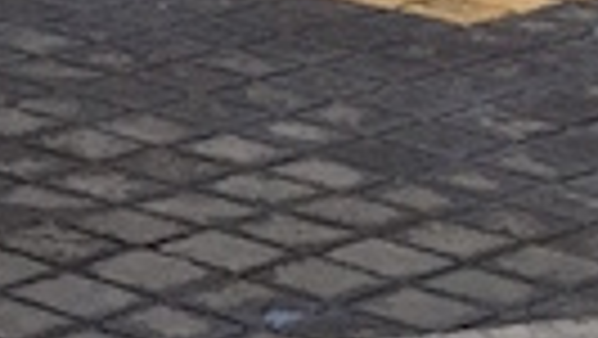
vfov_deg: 4.6
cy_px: -942
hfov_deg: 8.4
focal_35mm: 243
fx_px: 3855
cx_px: -602
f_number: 2.2
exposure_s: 1/3300
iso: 32
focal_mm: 4.15
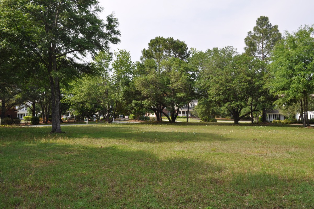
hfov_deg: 57.3
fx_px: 287
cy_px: 104
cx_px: 157
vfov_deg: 39.9
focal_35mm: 33
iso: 200
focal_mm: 22
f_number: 9
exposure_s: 1/320
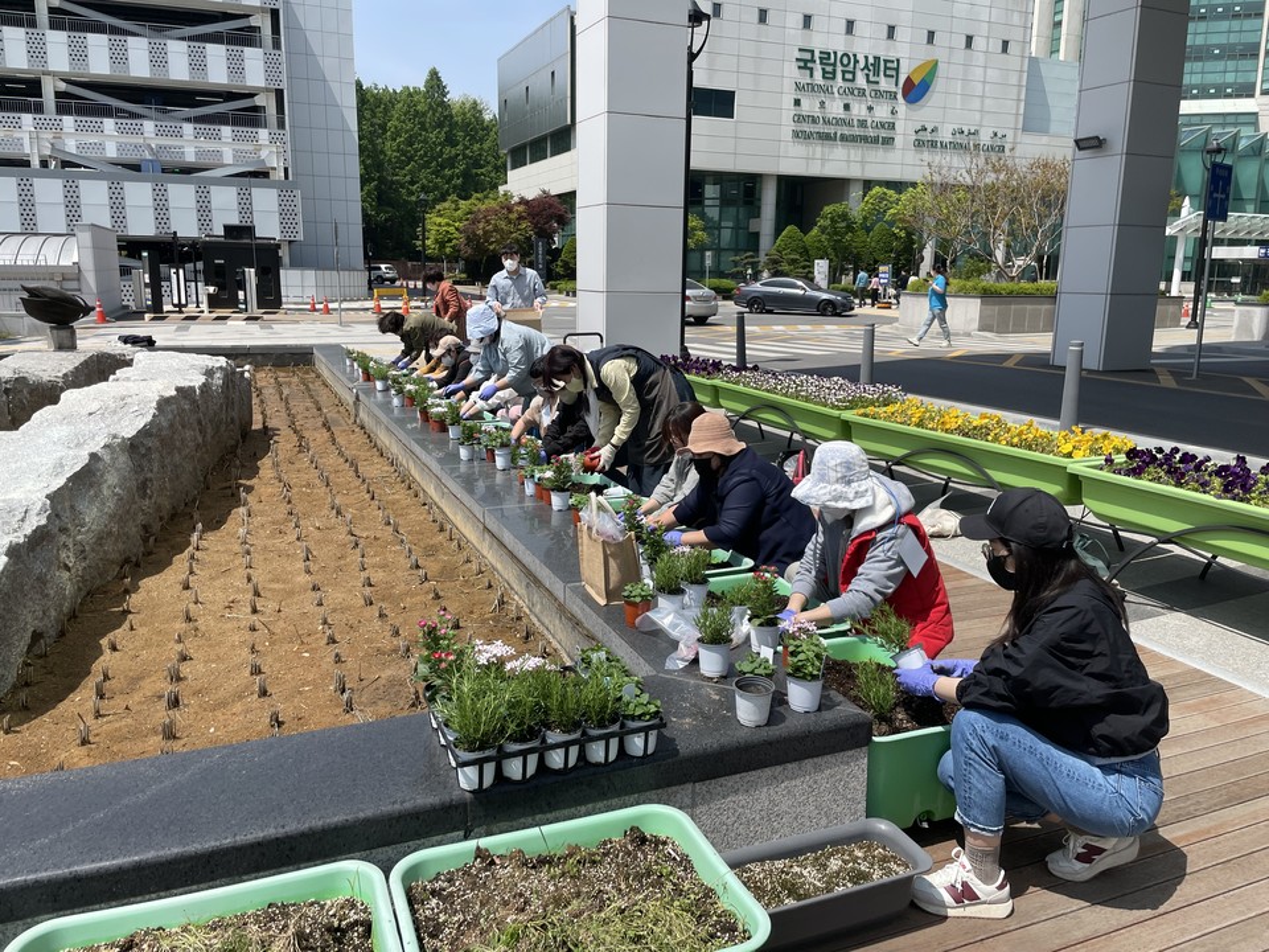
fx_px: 953
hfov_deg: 67.3
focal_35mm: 26
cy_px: 476
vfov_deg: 53.1
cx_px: 634
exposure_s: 1/2882
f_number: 1.6
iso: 32
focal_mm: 4.2
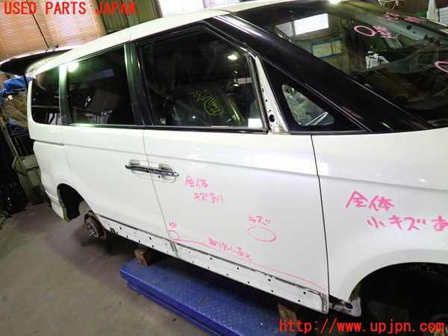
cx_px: 224
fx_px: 324
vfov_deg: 54.9
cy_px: 168
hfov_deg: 69.4
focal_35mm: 25
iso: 200
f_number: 2
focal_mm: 4.5
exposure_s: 1/30
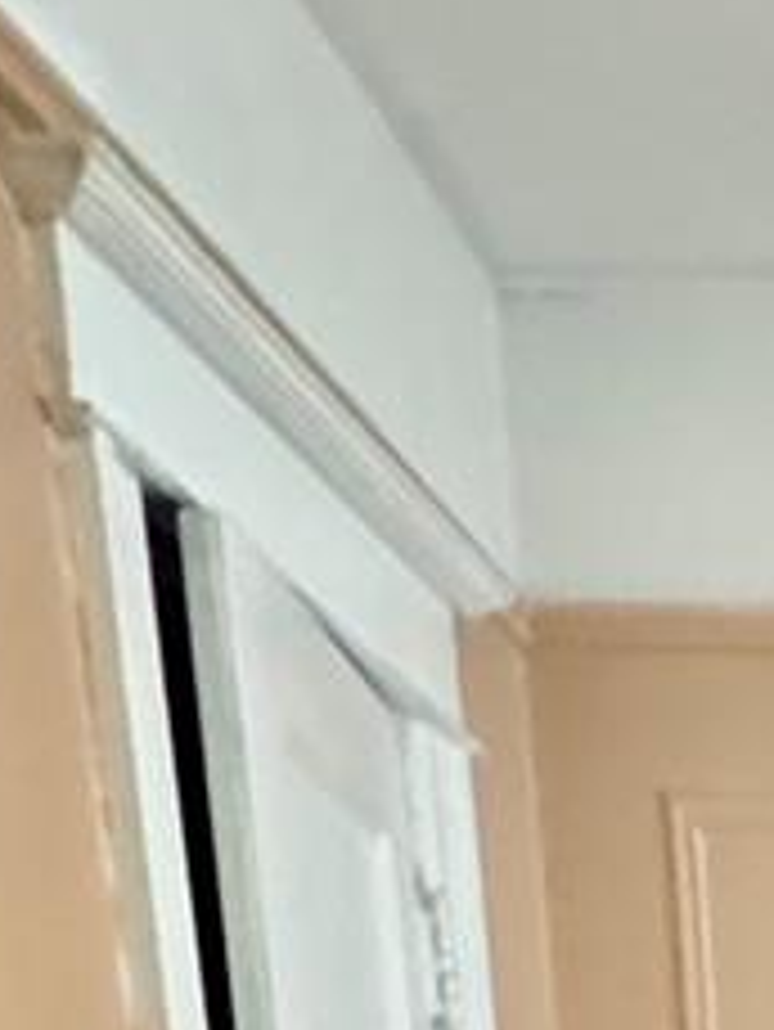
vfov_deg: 14.5
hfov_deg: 13.8
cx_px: 1444
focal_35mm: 94
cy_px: 2411
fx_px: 2800
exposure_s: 1/40
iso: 1250
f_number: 2.2
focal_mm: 2.22
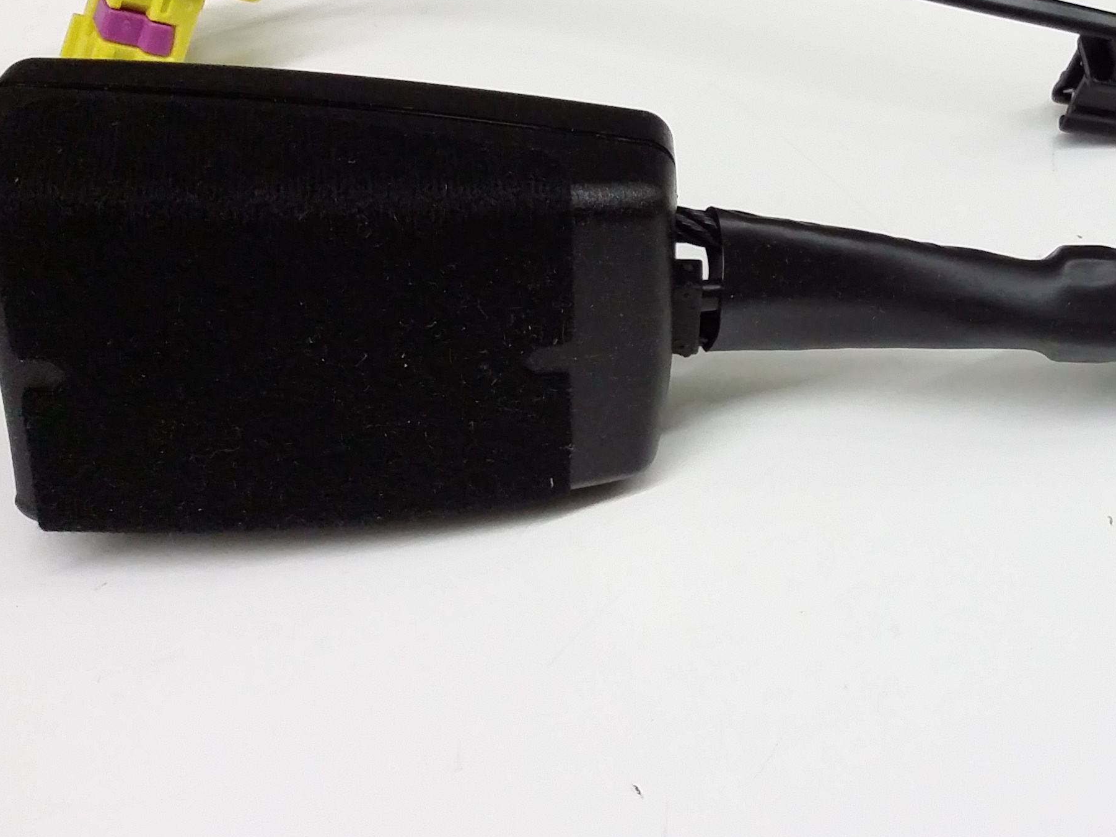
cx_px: 910
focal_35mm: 58
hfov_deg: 32.2
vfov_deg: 25.0
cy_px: 244
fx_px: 1870
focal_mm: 3.4
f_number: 2.4
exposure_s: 1/17
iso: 160
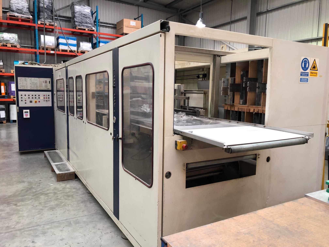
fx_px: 266
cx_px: 164
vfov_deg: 49.7
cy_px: 124
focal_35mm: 28
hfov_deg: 63.4
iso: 40
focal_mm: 3.99
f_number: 1.8
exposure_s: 1/33
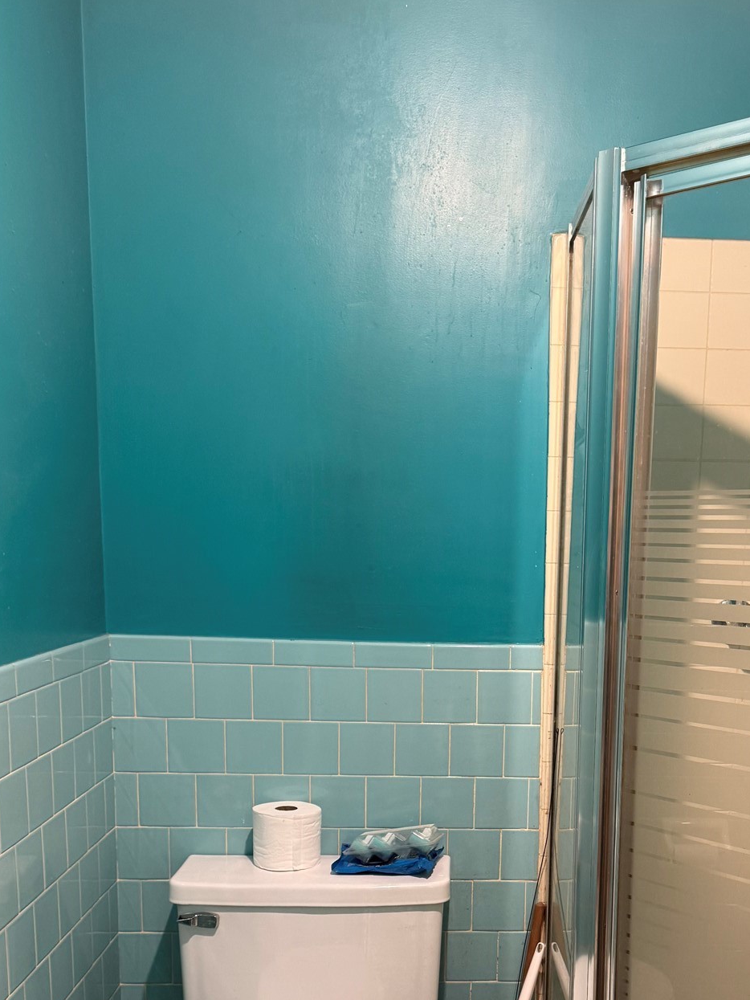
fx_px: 1069
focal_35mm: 37
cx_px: 529
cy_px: 724
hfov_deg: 38.0
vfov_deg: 48.6
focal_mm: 6.76
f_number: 1.78
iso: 250
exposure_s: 1/60
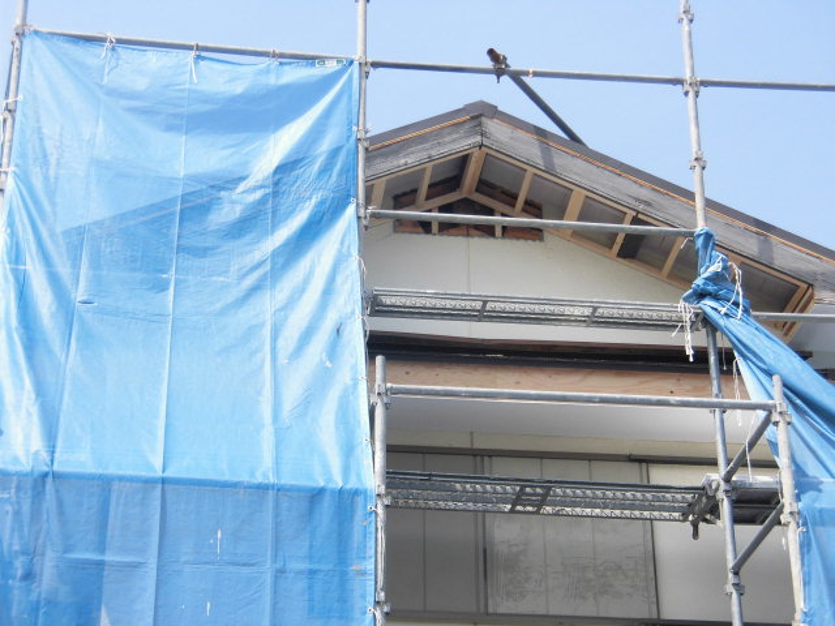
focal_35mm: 78
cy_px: 313
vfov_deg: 18.9
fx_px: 1881
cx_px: 418
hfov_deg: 25.0
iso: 100
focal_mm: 14
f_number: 4.5
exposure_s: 1/400
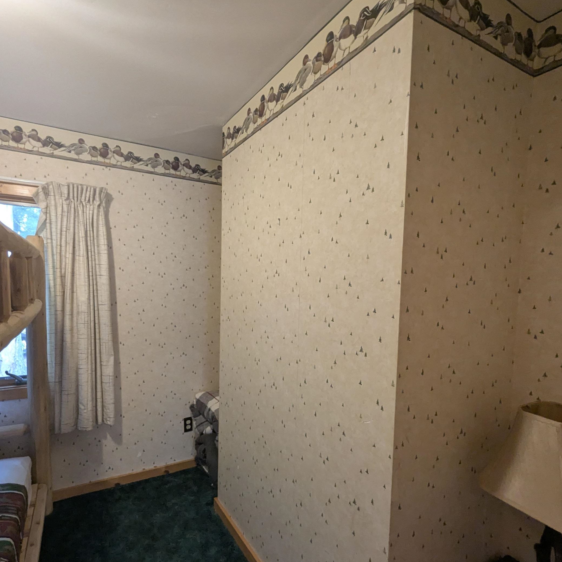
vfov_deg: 83.8
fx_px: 312
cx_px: 249
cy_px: 303
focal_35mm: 17
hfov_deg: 83.6
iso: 427
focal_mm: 1.95
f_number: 2.2
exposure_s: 1/60
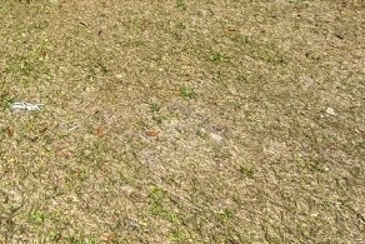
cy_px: -124
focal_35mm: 51
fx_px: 517
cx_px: -69
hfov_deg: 32.4
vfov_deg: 21.9
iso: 40
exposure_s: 1/1927
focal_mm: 2.22
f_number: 2.2
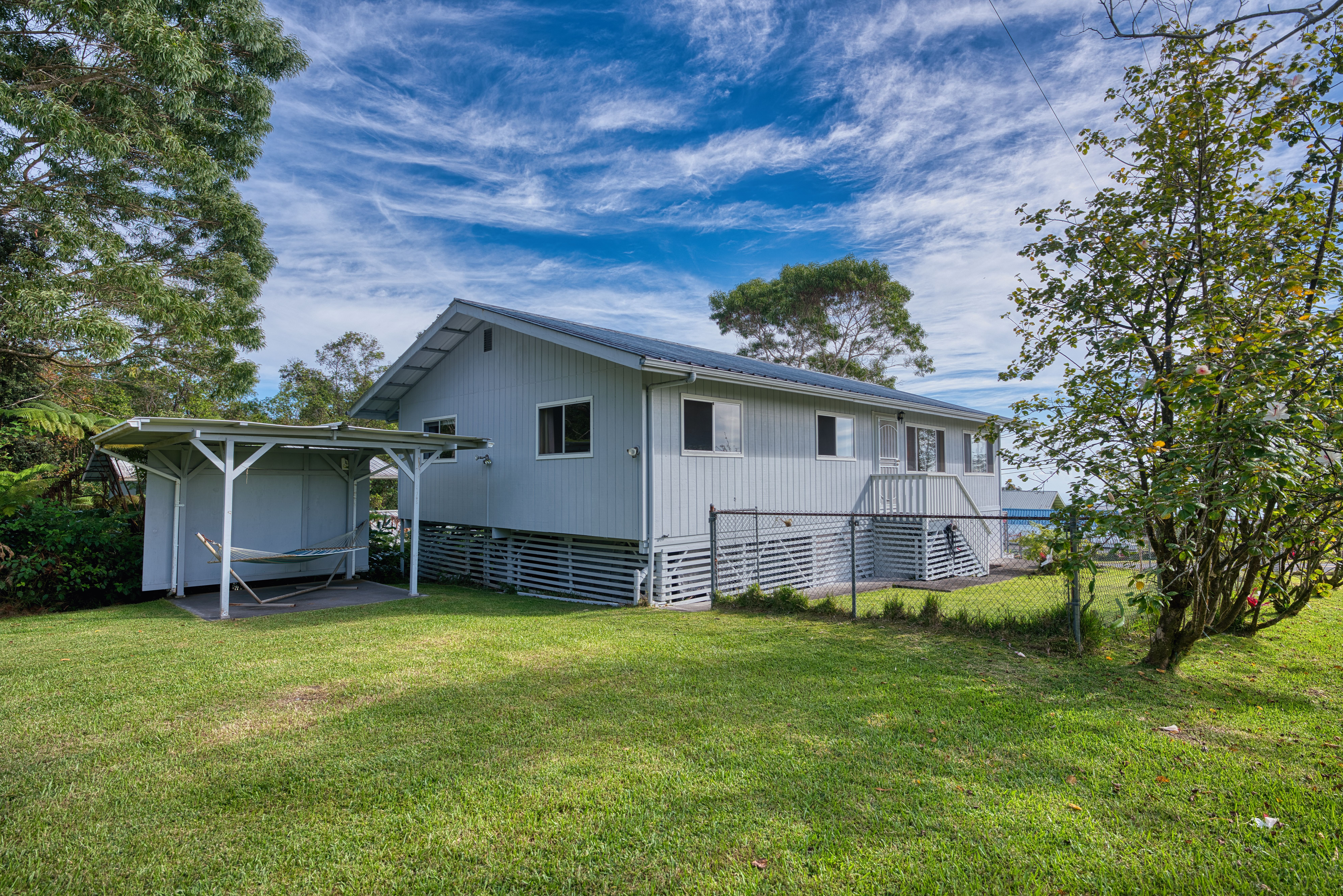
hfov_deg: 89.7
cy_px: 448
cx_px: 672
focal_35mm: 18
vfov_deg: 67.1
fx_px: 675
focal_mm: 18.1
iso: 50
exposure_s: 1/800
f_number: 4
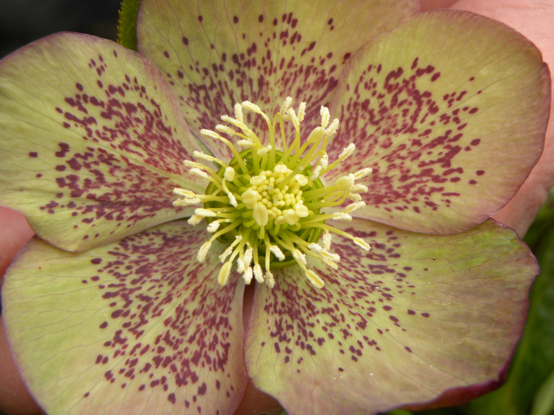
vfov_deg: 19.6
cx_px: 277
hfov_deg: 26.0
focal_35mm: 75
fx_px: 1200
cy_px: 208
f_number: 4.5
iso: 64
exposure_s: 1/164
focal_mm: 13.4
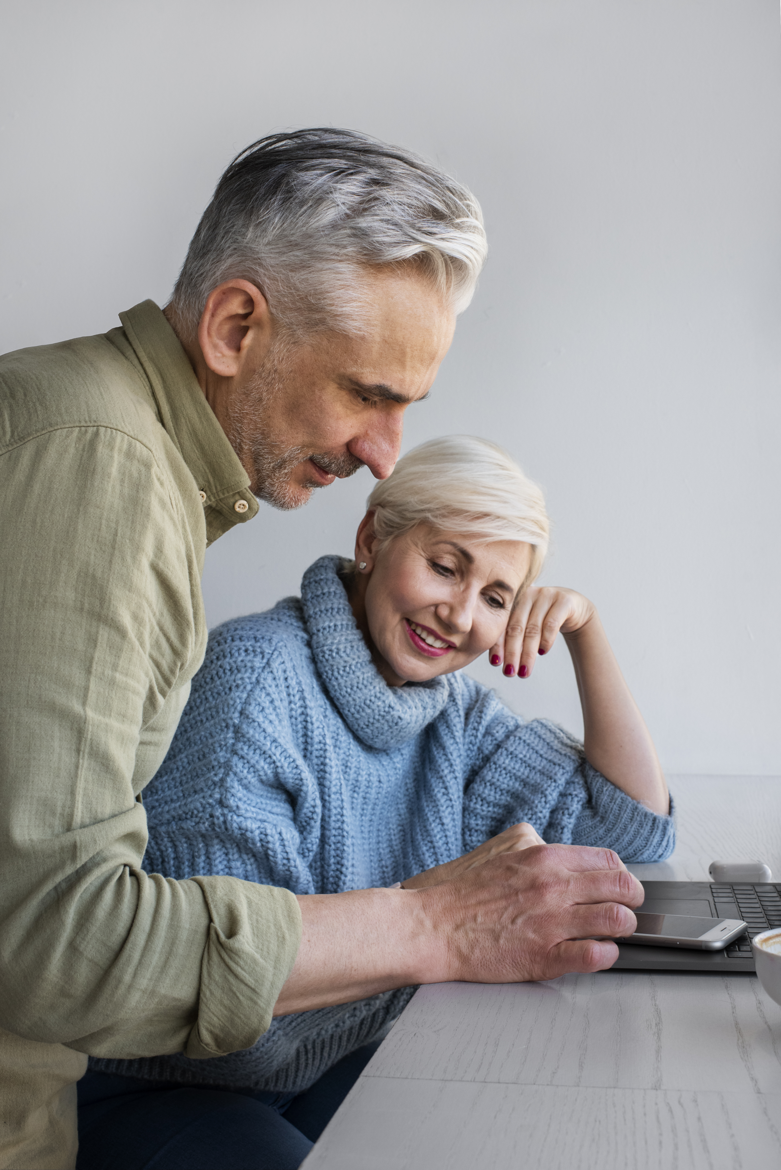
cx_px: 390
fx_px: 1138
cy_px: 585
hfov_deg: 37.9
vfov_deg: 54.4
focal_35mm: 35
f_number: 9
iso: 800
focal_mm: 35
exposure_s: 1/125
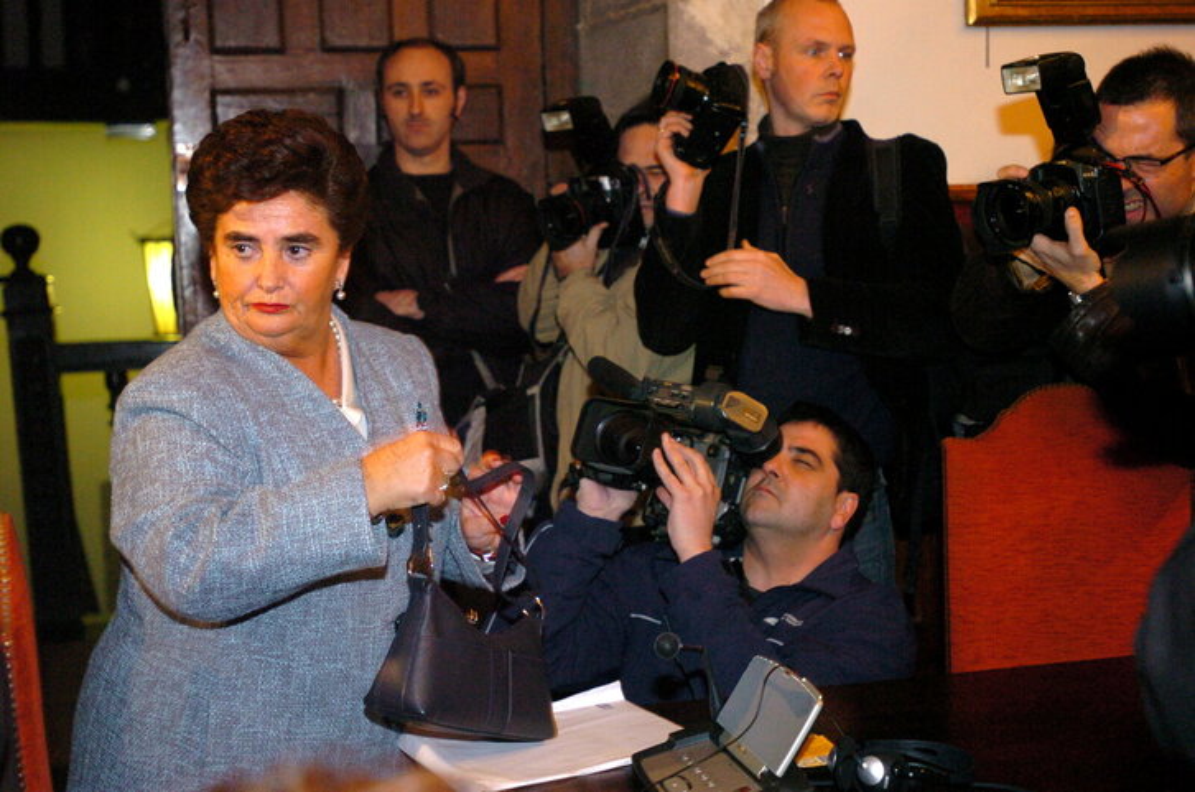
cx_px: 598
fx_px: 1739
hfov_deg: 37.9
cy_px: 396
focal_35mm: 52
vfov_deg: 25.6
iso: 640
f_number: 2.8
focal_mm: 35
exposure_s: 1/60
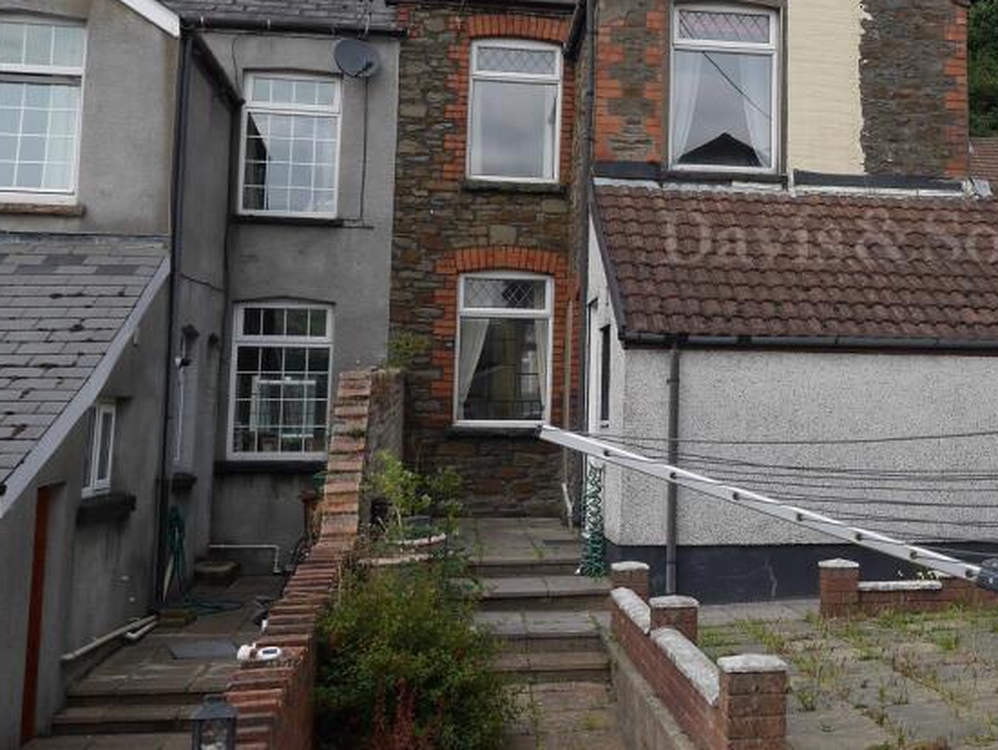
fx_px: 1500
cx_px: 878
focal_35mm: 52
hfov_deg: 34.9
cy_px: 244
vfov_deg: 27.9
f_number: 8
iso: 200
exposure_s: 1/400
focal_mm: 14
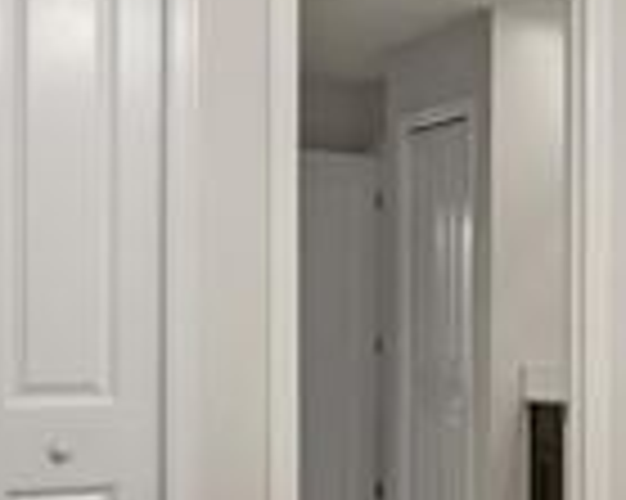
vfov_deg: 18.9
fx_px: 1500
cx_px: 763
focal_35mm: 81
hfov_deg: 21.7
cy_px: 338
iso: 1600
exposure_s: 1/40
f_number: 7.1
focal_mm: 17
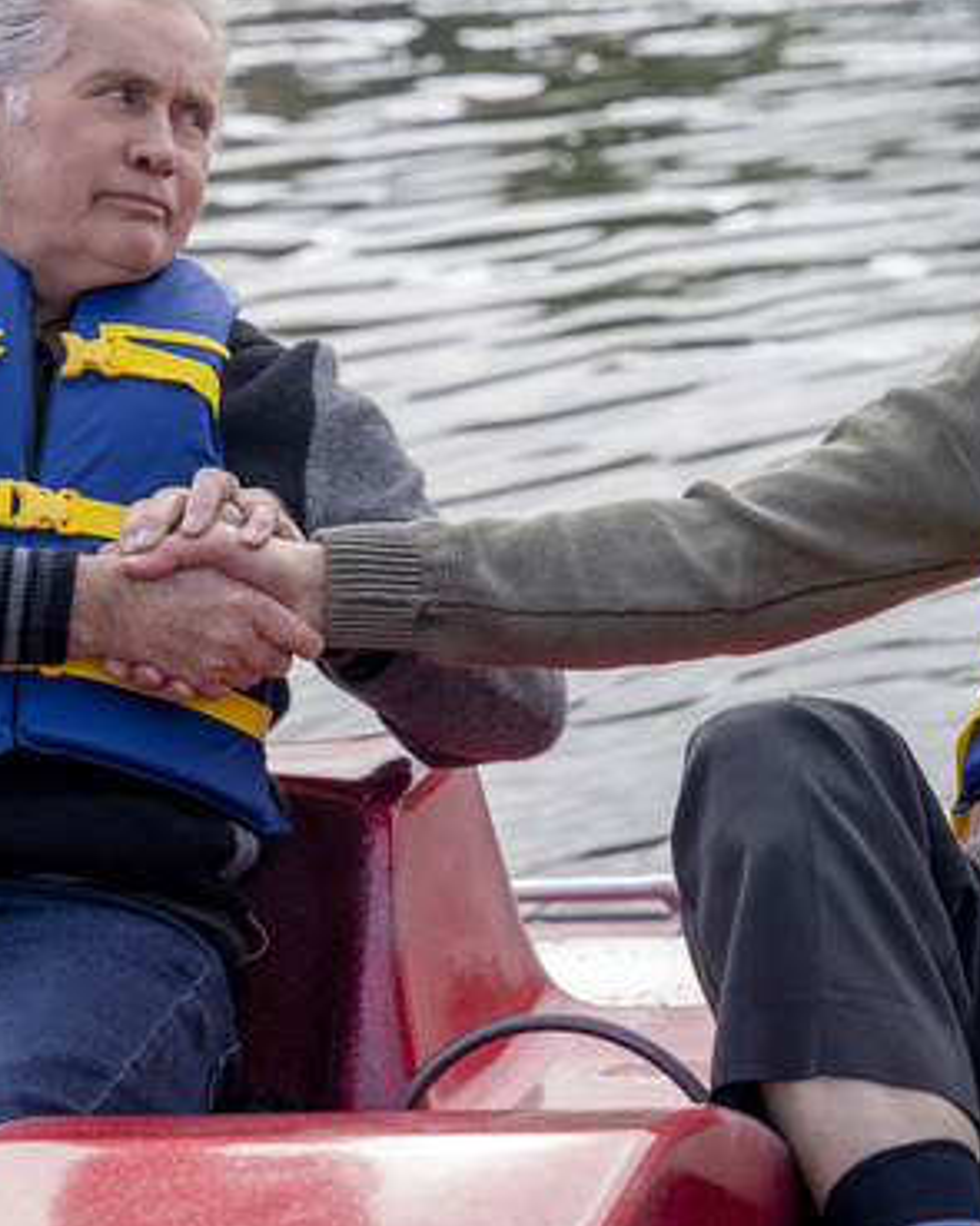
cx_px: 671
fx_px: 4824
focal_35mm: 133
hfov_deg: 11.6
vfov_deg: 14.5
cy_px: 459
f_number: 4
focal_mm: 67
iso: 100
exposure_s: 1/320
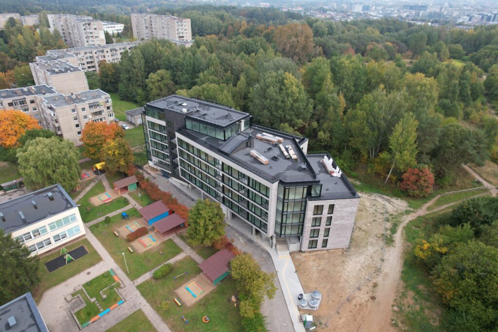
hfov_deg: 78.6
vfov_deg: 57.2
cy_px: 166
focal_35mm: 22
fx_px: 304
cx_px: 249
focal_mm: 8.38
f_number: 2.8
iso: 110
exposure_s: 1/400
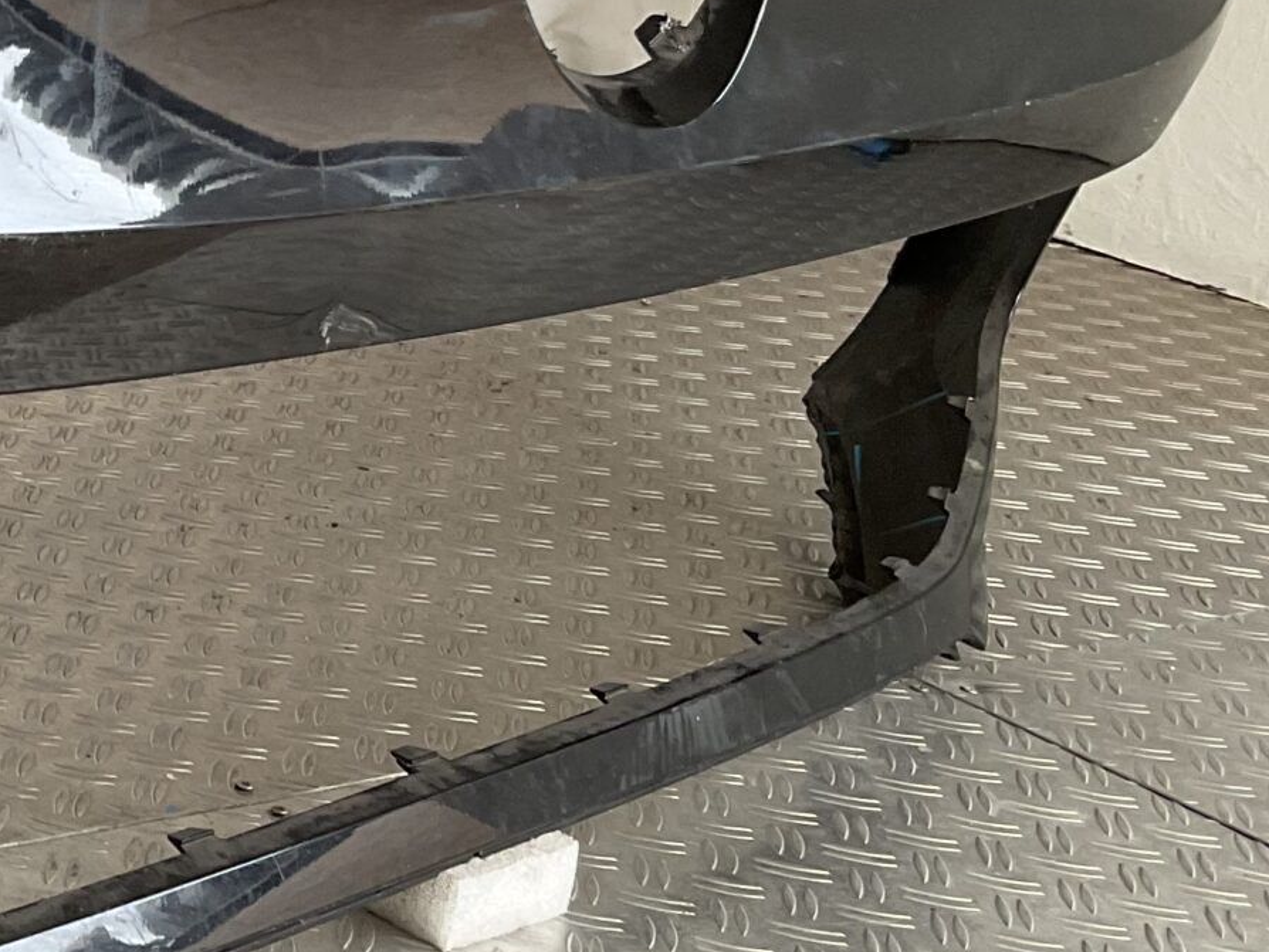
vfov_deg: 17.8
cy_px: 441
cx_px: -342
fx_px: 3044
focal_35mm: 83
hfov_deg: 21.5
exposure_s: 1/60
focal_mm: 3
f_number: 1.8
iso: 50
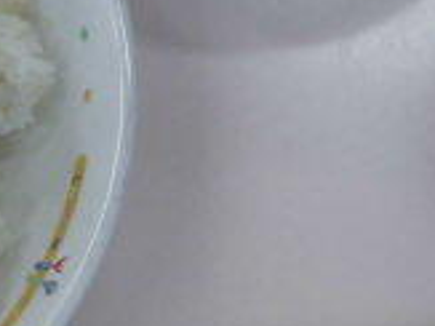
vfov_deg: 14.2
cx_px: 213
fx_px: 1281
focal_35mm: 102
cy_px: -21
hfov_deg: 19.3
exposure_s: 1/60
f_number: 3.5
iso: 100
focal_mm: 4.6
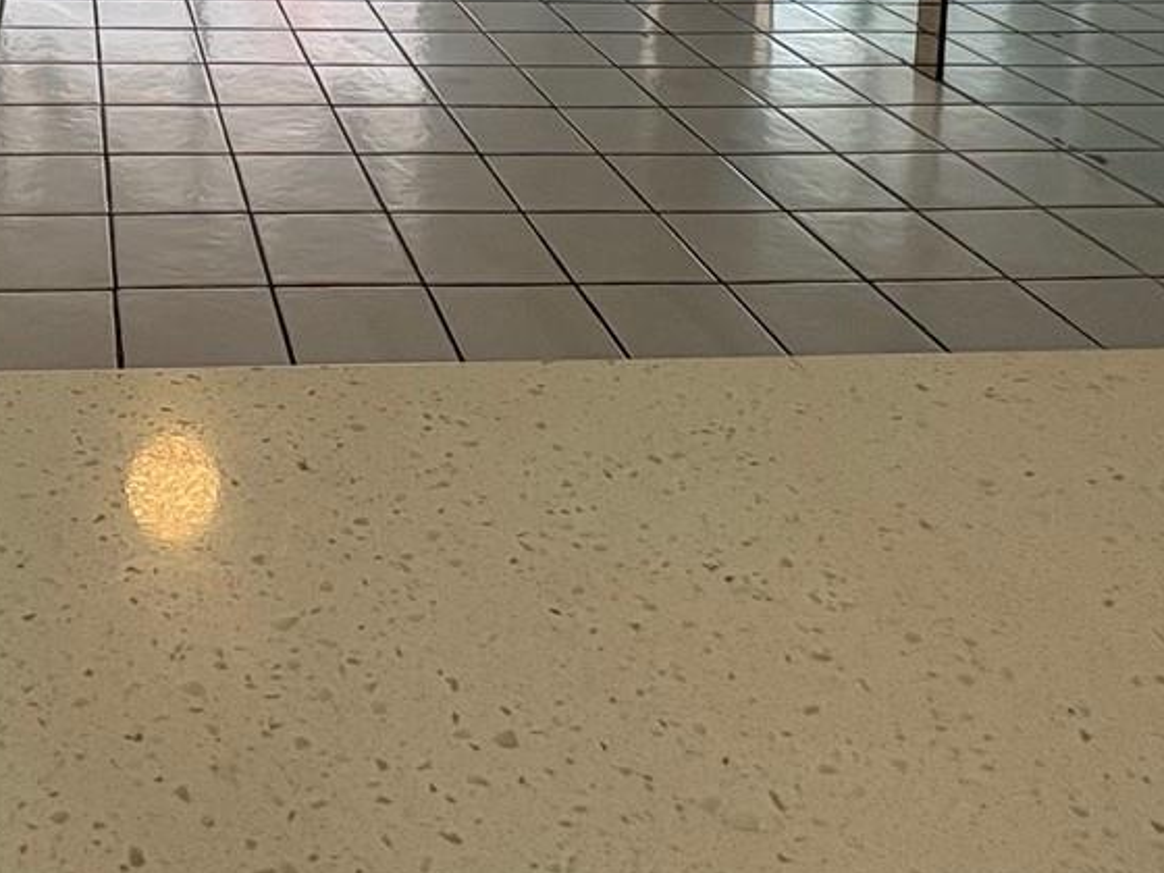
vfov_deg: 28.3
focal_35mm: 40
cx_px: 170
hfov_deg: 43.7
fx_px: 1345
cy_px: -314
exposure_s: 1/120
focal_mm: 2.22
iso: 80
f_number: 2.2
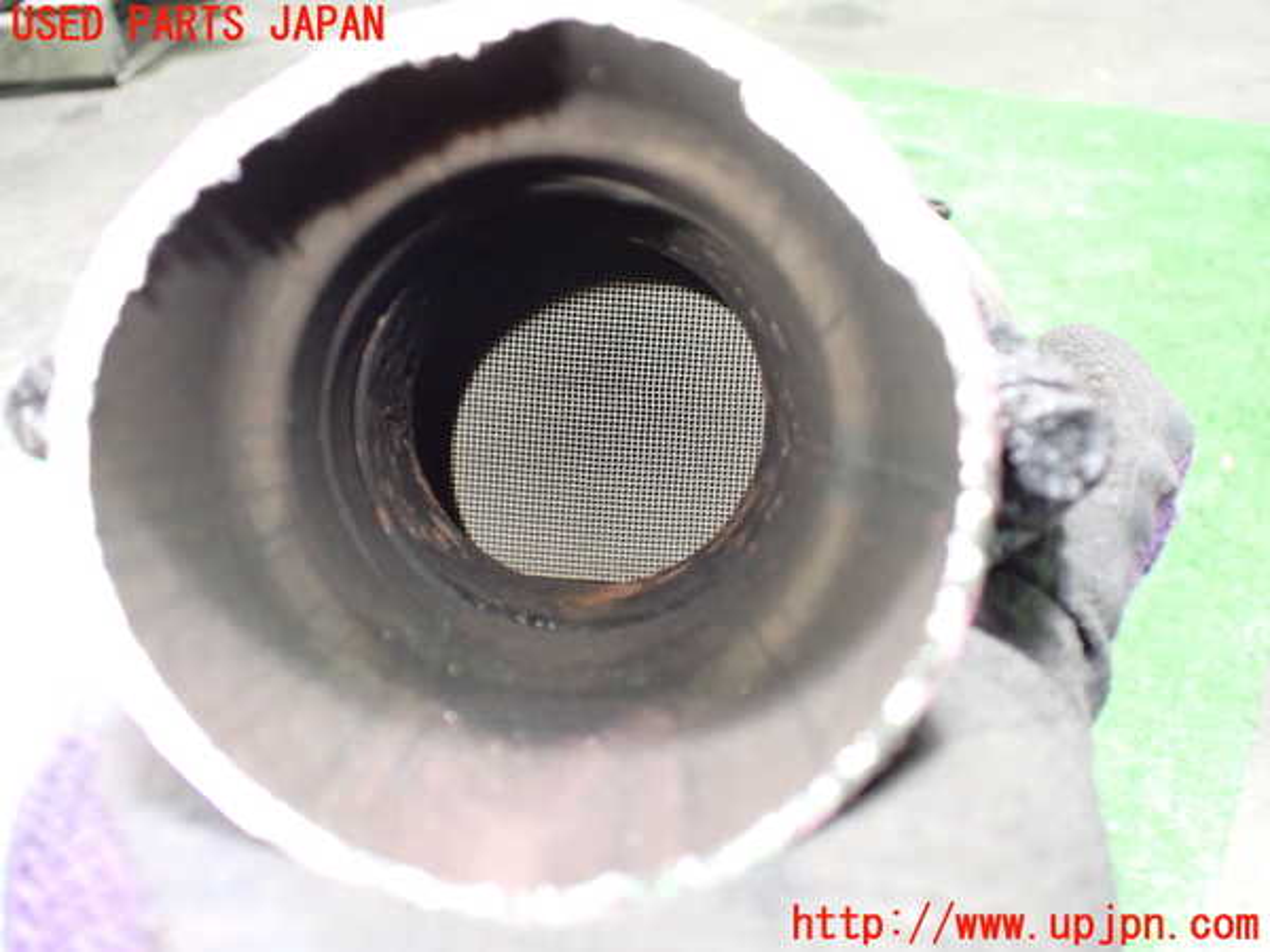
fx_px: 1101
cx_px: 635
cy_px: 476
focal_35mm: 30
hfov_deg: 60.0
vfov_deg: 46.8
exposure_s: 1/40
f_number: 2.3
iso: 800
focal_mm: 5.4
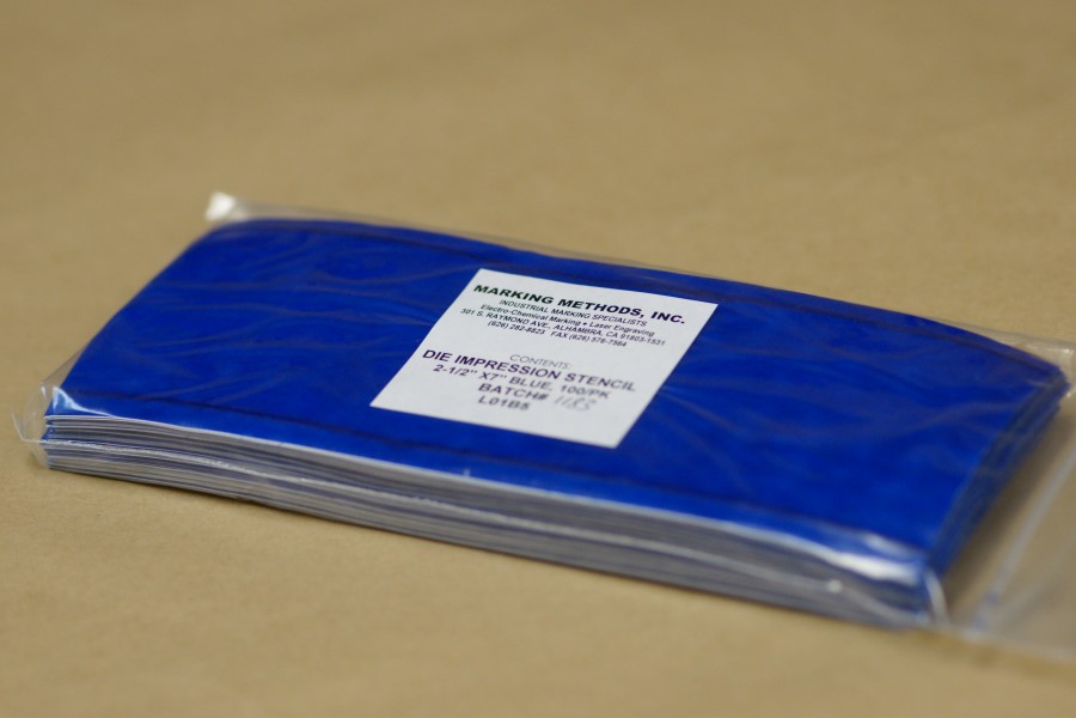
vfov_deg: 9.1
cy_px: 359
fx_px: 4483
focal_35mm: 150
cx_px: 538
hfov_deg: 13.7
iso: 800
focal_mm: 100
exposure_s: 1/125
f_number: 2.8
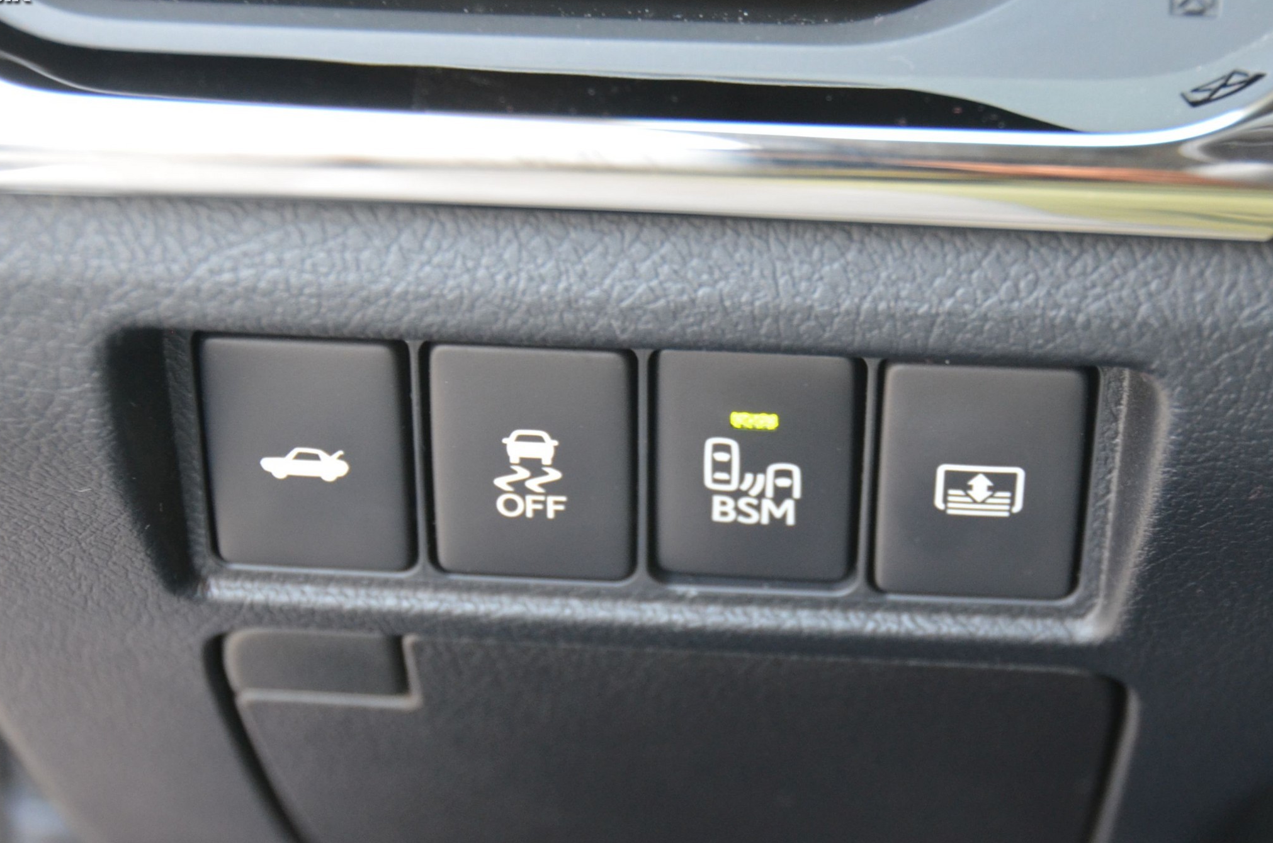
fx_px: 4058
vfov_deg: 11.9
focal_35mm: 115
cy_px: 498
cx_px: 677
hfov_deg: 17.8
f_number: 4.8
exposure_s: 1/15
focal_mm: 62
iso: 1600
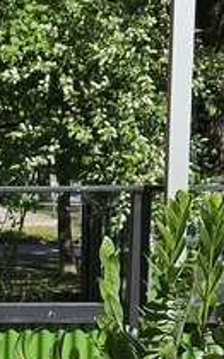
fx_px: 1164
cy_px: 409
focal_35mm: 119
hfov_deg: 10.6
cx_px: -101
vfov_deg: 16.9
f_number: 1.8
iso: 25
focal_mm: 5.4
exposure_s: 1/2782
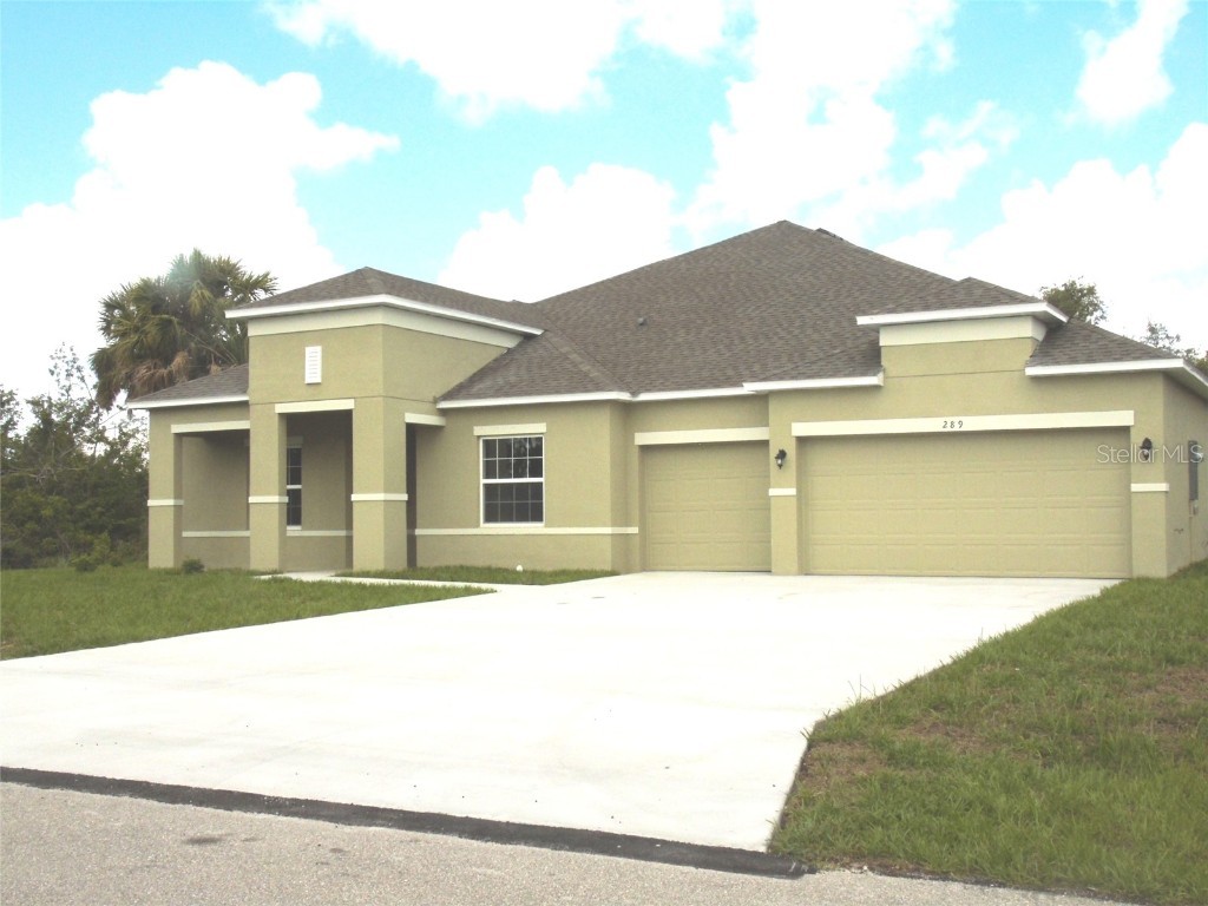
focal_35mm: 40
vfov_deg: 36.0
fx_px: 1396
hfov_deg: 46.8
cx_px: 604
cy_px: 453
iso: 80
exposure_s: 1/500
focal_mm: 7.1
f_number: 3.9
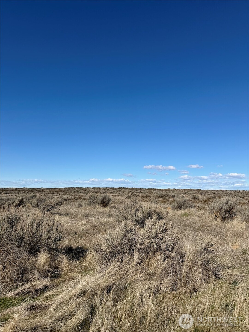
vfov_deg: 71.6
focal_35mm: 24
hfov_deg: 56.8
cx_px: 124
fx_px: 230
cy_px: 166
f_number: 1.78
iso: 80
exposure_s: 1/7353
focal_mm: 6.76
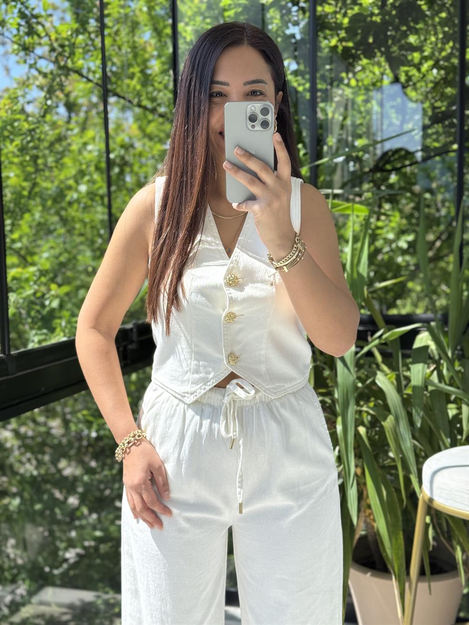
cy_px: 312
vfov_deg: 39.7
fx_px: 867
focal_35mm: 48
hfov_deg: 30.3
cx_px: 234
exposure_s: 1/544
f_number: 1.78
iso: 64
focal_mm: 6.76
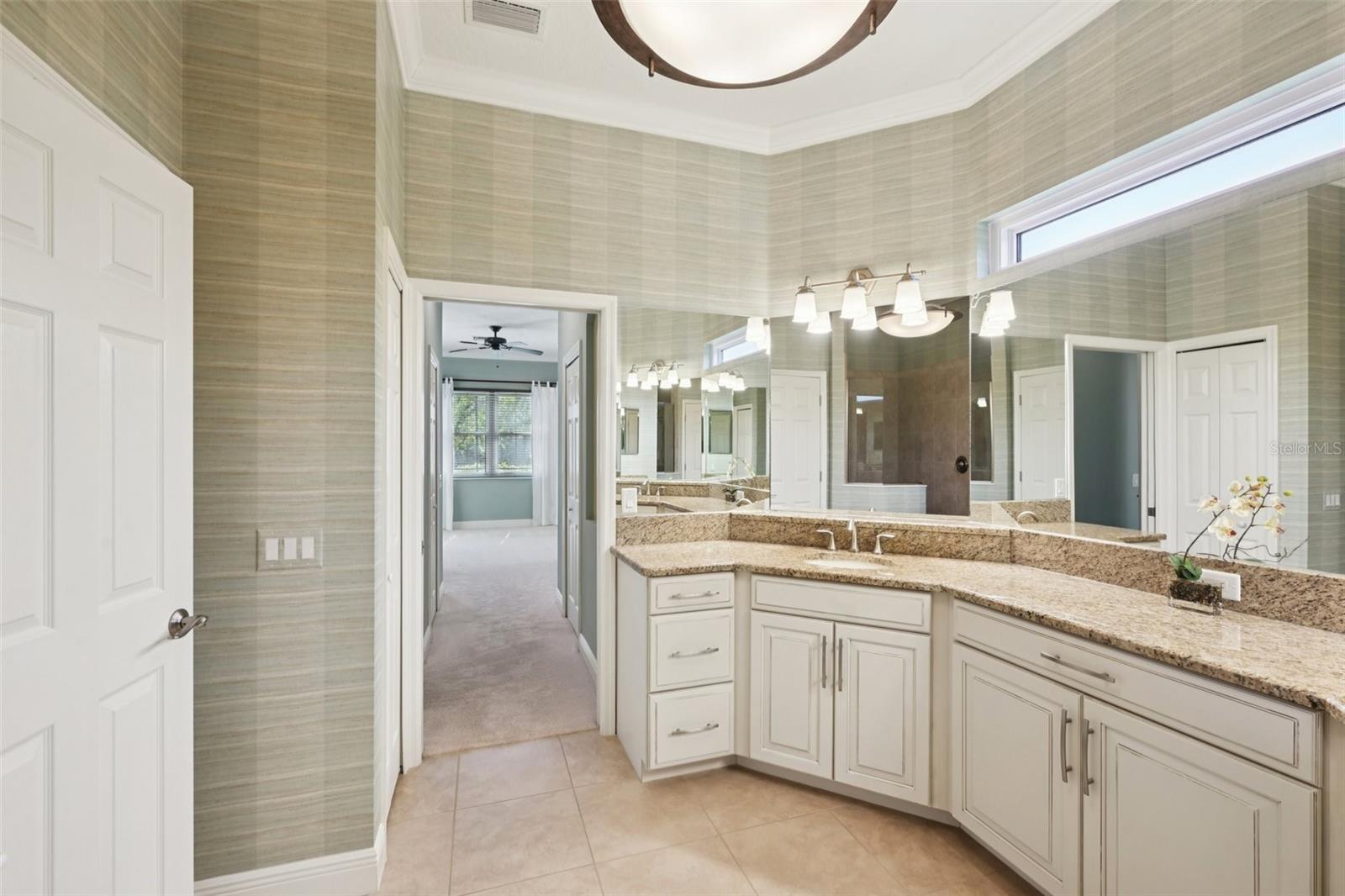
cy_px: 448
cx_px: 672
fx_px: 560
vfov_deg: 77.3
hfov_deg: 100.4
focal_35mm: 15
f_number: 8
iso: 400
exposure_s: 1/40
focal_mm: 15
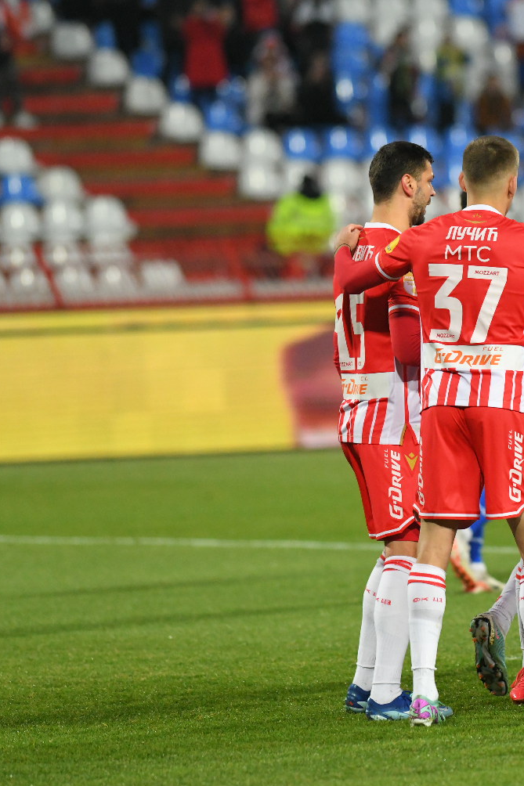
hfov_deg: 2.8
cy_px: 391
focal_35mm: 484
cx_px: 616
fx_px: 10570
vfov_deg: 4.3
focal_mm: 300
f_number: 4
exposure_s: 1/1600
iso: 5000
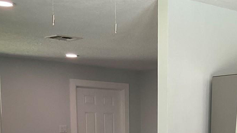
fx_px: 471
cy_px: 204
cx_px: 212
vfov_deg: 14.9
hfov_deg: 27.2
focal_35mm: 75
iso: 64
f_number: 1.8
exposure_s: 1/120
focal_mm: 3
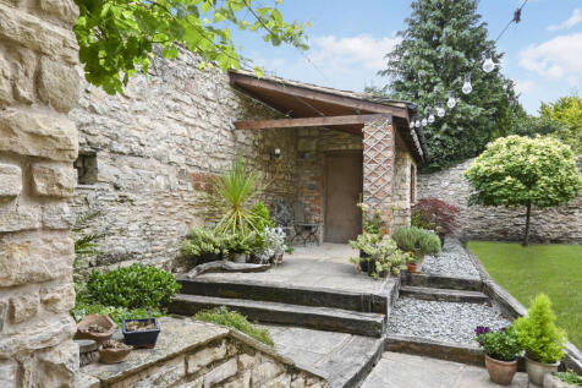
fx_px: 388
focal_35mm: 24
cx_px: 291
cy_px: 194
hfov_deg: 73.8
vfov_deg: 53.1
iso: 250
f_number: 14
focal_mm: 16
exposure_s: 1/60
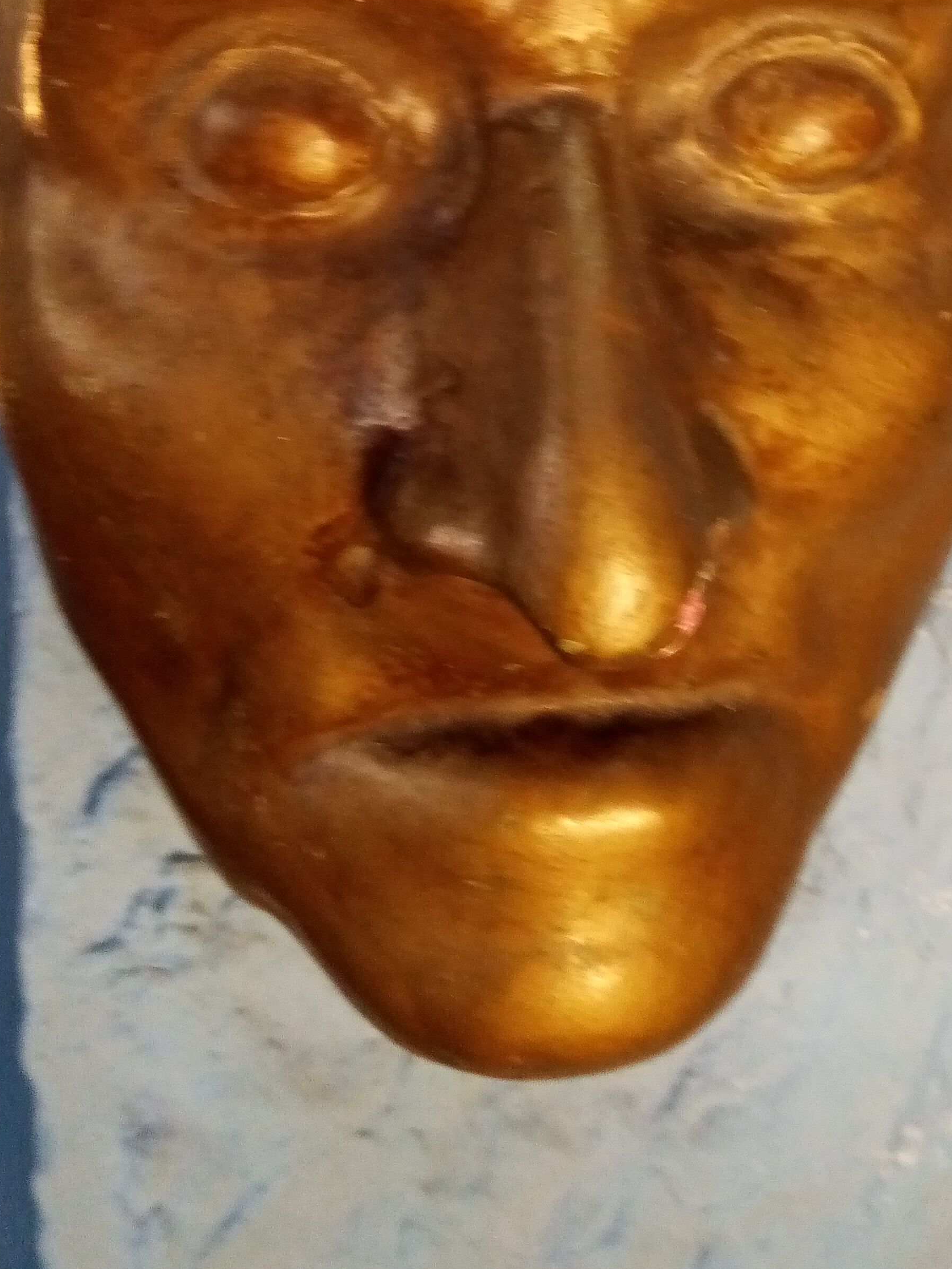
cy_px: 296
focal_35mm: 45
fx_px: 1650
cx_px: 580
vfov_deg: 40.7
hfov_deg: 32.1
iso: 438
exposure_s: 1/33.3
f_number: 1.8
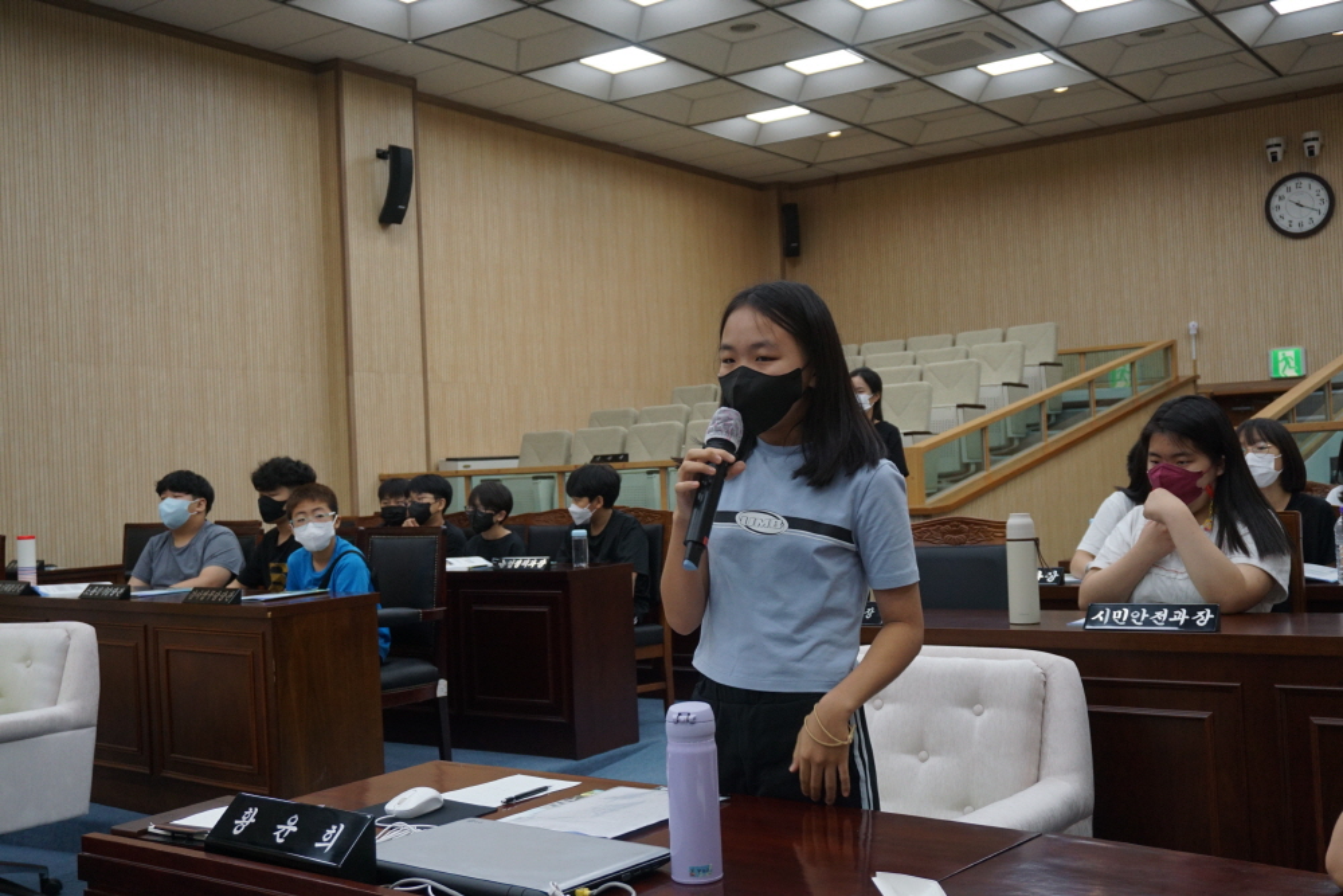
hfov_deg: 51.3
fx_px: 1399
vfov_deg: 35.5
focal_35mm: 38
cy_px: 448
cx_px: 672
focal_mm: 25
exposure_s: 1/160
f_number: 4.5
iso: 800
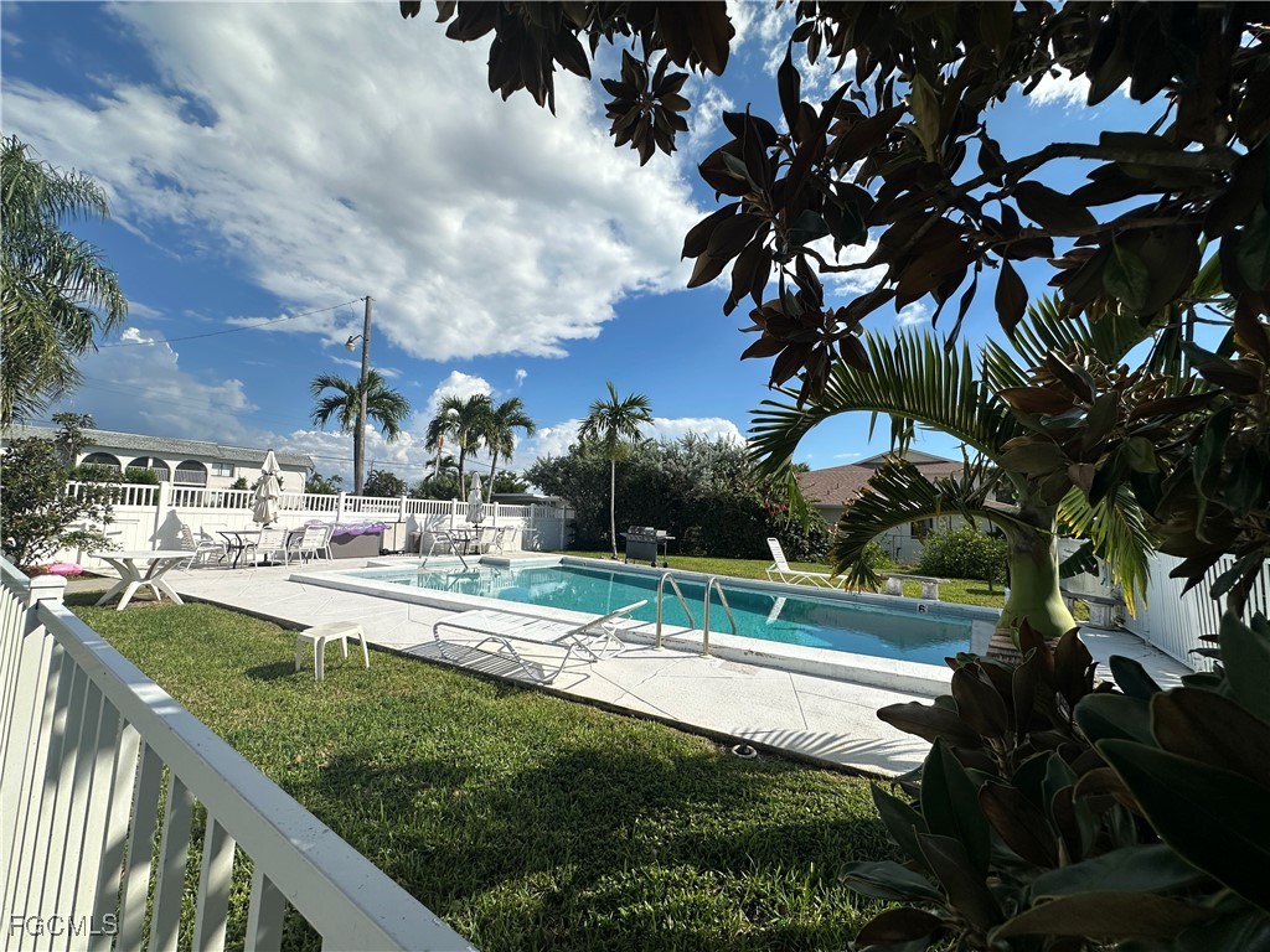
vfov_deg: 85.7
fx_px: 514
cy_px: 476
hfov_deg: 102.1
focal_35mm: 14
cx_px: 635
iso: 50
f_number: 2.2
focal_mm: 2.22
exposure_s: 1/3610
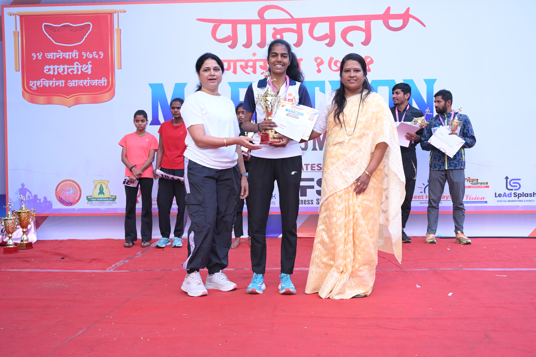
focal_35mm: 36
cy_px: 178
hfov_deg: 53.1
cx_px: 268
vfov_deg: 36.9
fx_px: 536
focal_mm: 36
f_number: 6.3
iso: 1000
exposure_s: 1/160
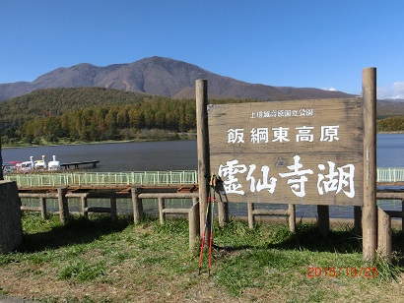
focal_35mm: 29
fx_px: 339
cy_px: 152
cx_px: 202
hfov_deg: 61.6
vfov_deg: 48.3
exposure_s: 1/1000
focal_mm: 5.2
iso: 250
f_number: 7.4
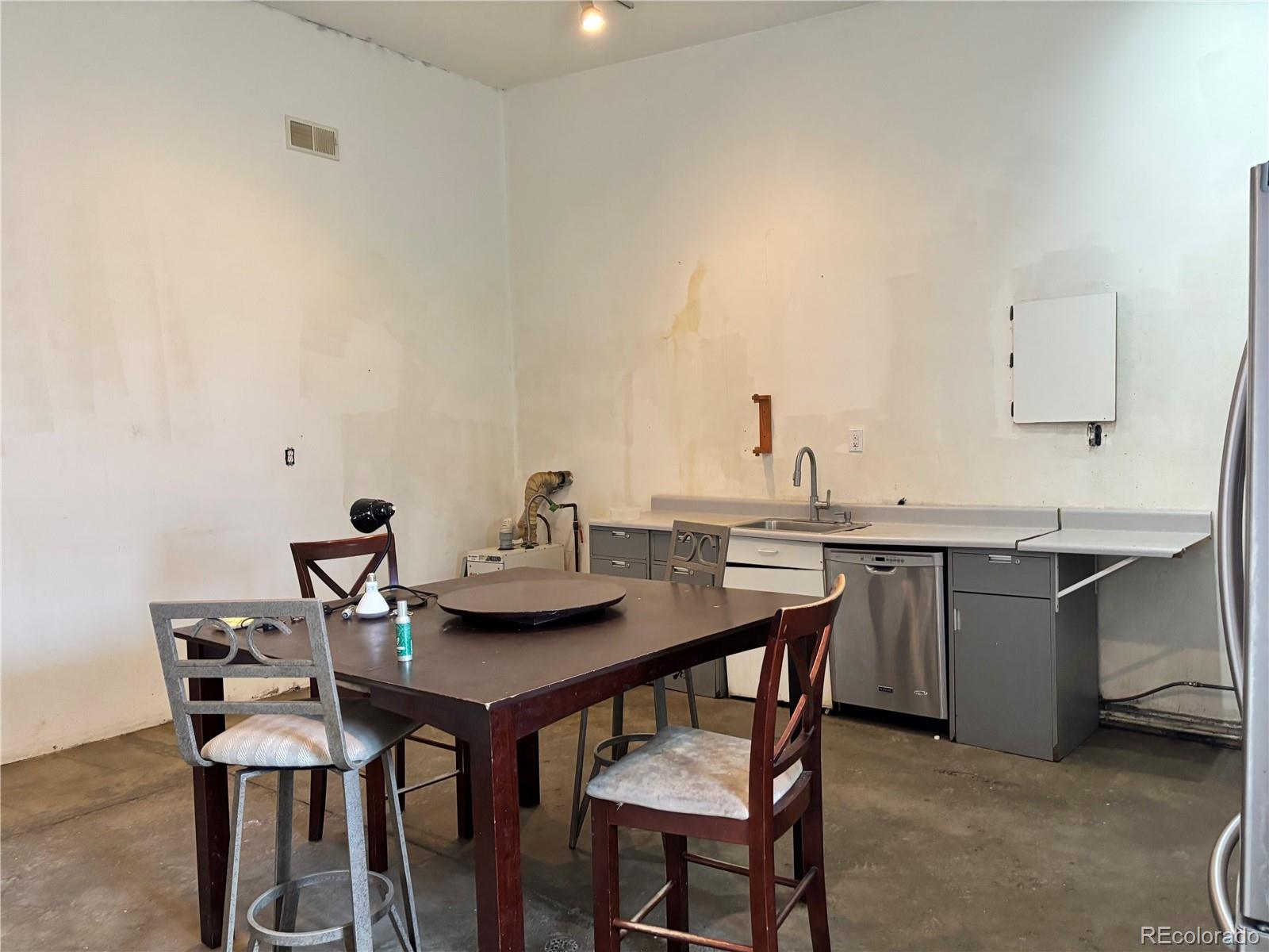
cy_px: 476
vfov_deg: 53.1
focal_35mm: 26
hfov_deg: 67.3
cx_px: 634
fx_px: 953
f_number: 1.6
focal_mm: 5.96
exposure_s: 1/60
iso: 320
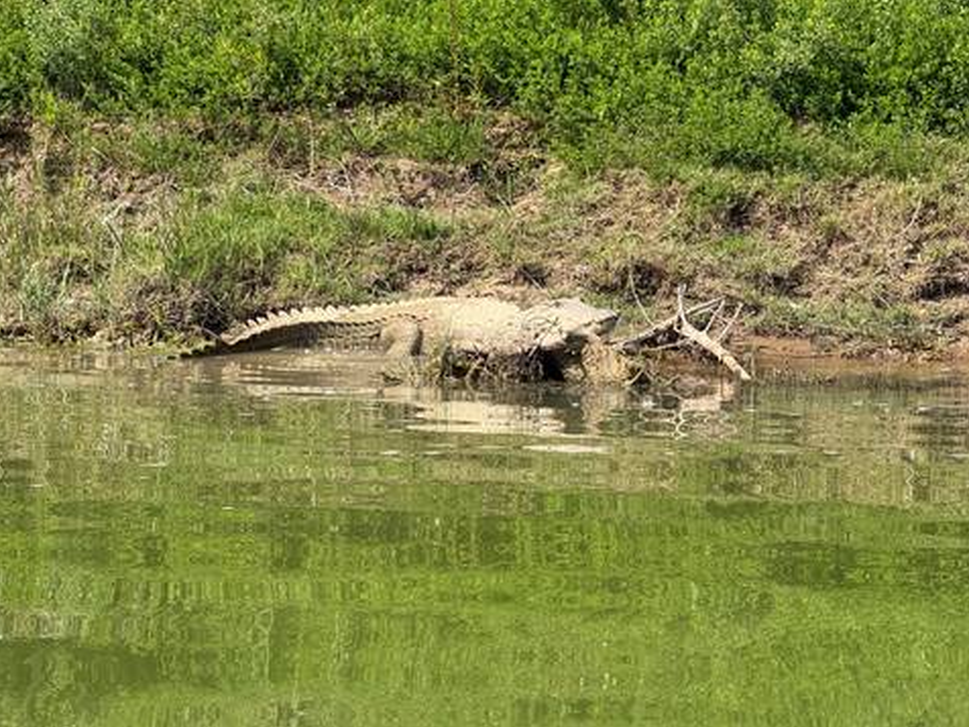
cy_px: 362
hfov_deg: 16.3
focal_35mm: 121
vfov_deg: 12.2
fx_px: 3387
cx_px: 482
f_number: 2.8
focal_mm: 15.66
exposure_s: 1/891
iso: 50
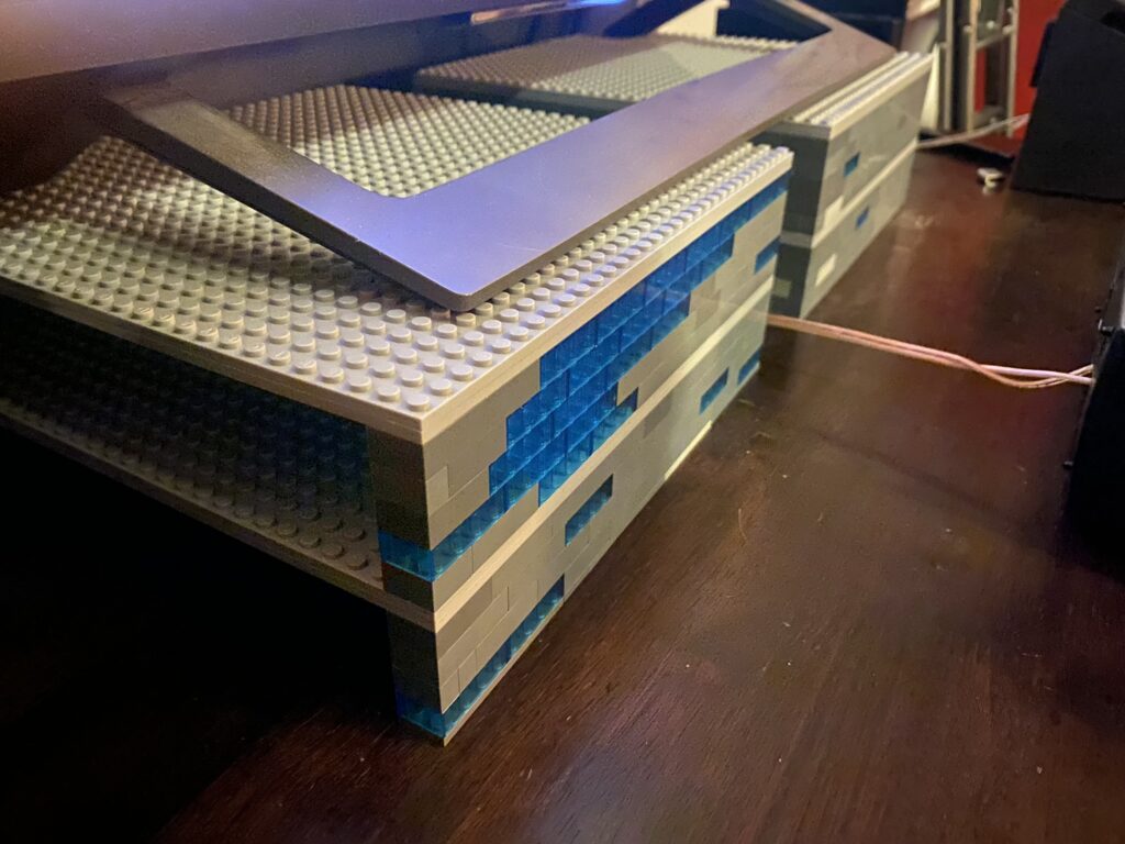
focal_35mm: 26
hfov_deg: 67.3
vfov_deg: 53.1
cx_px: 562
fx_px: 845
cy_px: 422
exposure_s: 1/8
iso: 1000
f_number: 1.8
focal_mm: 4.25
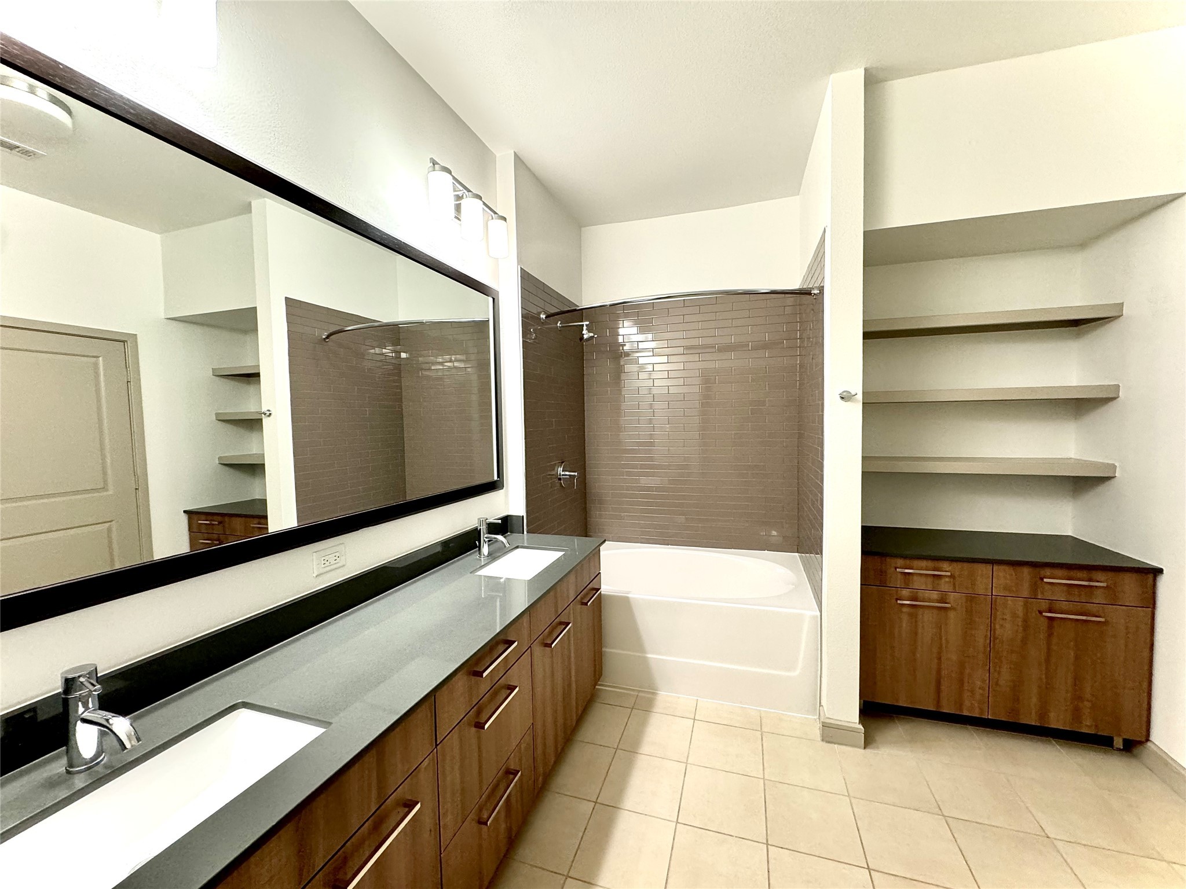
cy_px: 444
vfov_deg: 85.7
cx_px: 593
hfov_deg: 102.1
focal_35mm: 14
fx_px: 480
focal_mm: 2.22
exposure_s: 1/60
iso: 200
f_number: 2.2
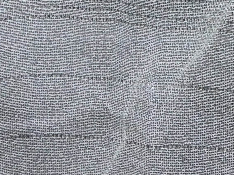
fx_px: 818
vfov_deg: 12.0
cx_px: 398
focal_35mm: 121
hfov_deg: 14.6
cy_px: -38
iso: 400
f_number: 3.2
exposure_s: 1/30
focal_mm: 5.3
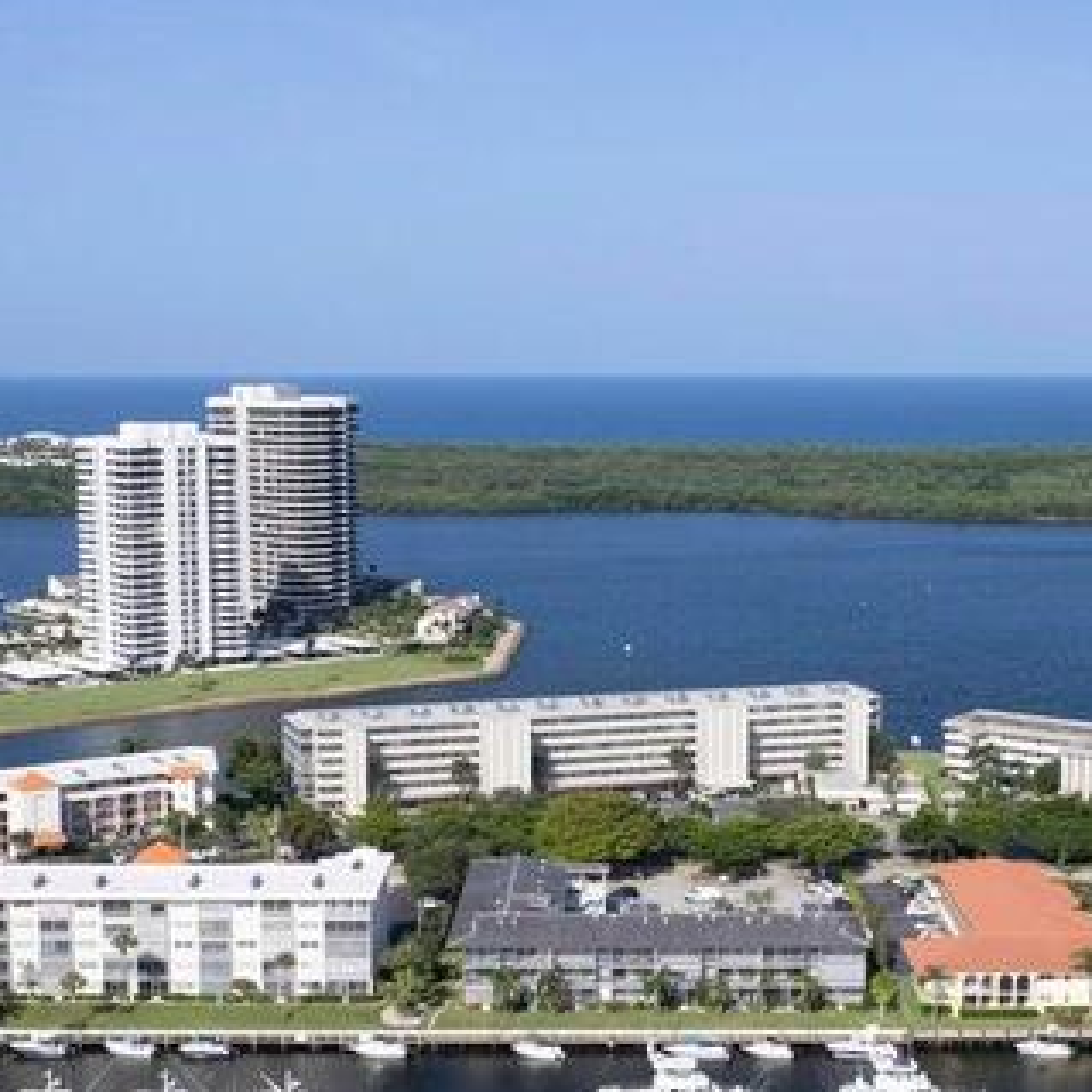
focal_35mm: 60
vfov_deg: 28.6
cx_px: 630
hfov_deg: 28.6
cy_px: 647
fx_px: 2141
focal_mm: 8.38
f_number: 2.8
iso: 150
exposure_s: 1/3200
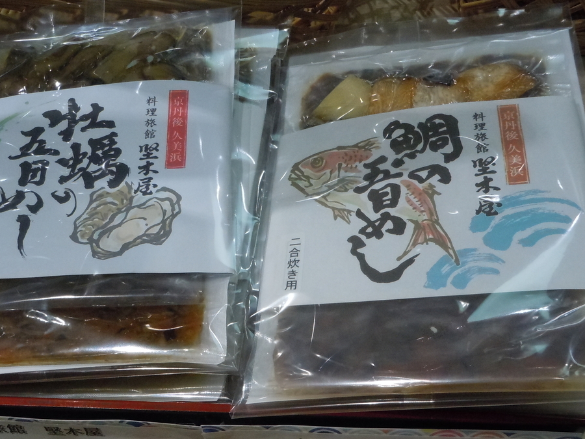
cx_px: 276
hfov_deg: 42.9
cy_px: 287
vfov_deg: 32.6
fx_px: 744
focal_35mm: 44
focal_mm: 5.9
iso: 500
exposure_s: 1/125
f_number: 4
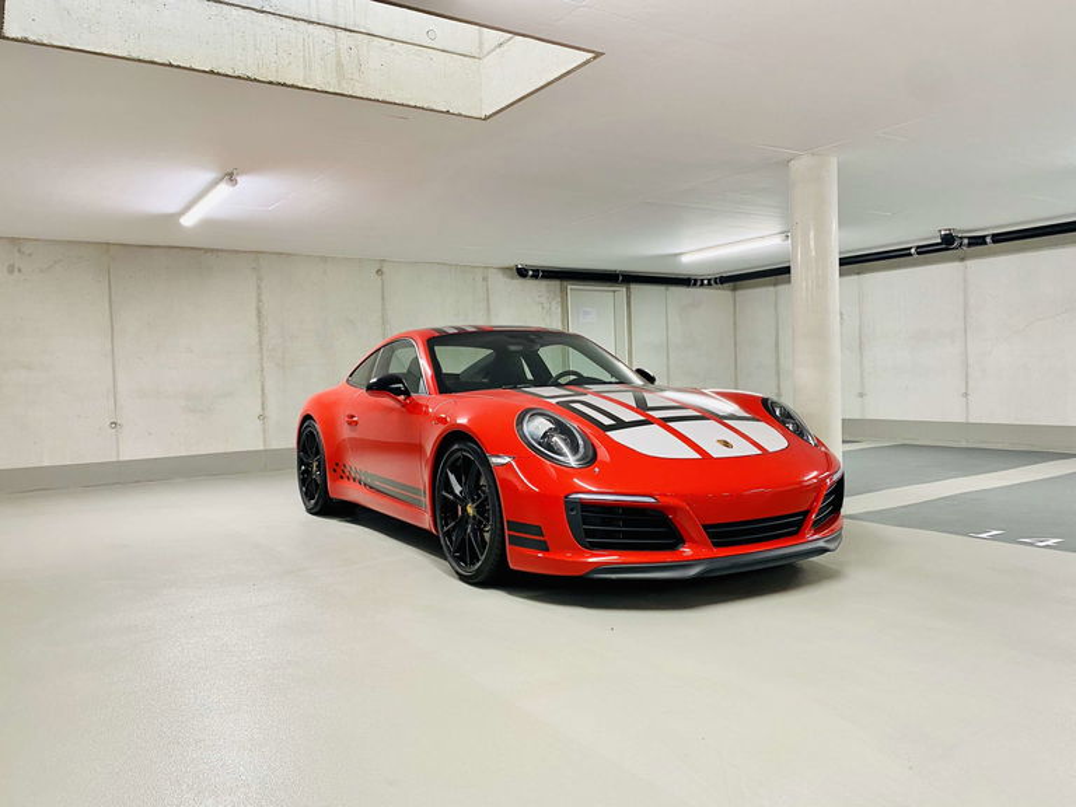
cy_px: 404
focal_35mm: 26
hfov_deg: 67.3
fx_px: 808
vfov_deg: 53.1
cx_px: 538
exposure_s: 1/50
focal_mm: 4.25
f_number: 1.8
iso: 100
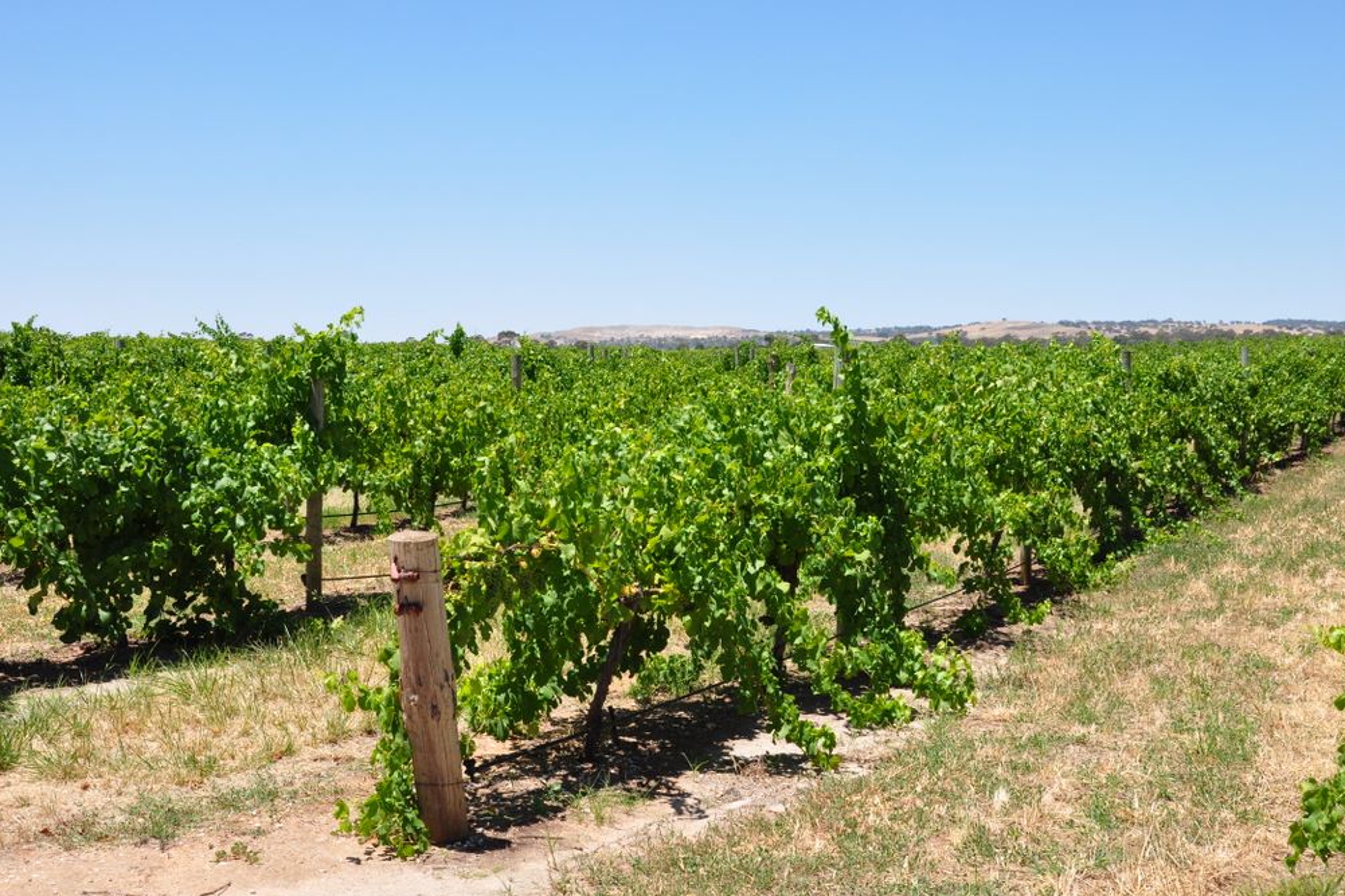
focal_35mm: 46
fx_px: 1718
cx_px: 687
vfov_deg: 29.2
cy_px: 454
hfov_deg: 42.7
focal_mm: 30
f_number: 10
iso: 200
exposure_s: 1/250
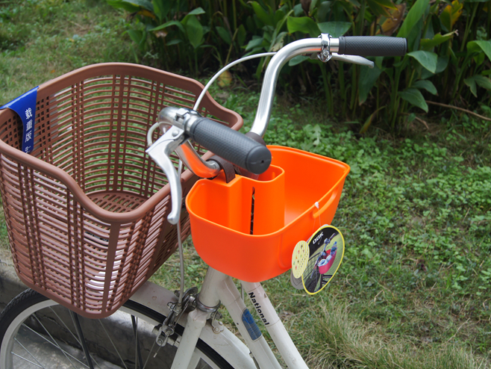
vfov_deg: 31.5
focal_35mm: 46
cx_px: 250
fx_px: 653
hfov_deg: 41.2
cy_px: 184
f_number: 5.6
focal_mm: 28
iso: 200
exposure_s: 1/60
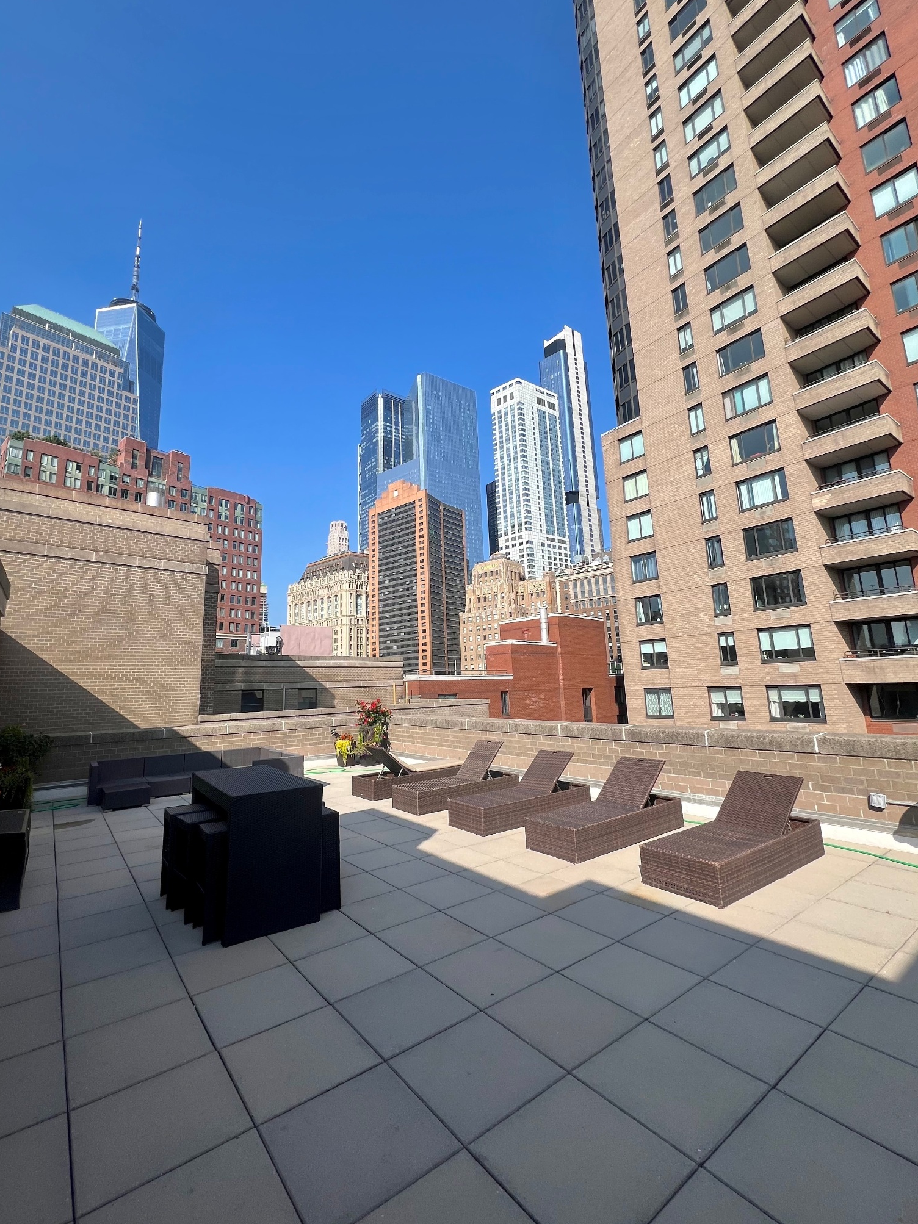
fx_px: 495
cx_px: 443
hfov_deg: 85.6
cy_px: 585
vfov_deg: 102.0
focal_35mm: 14
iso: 32
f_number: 1.8
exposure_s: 1/1553
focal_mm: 1.57
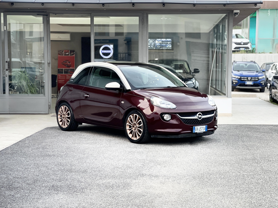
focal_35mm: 64
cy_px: 104
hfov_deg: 30.3
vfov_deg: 22.9
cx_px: 139
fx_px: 514
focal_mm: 7.5
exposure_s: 1/121
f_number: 2.2
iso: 160
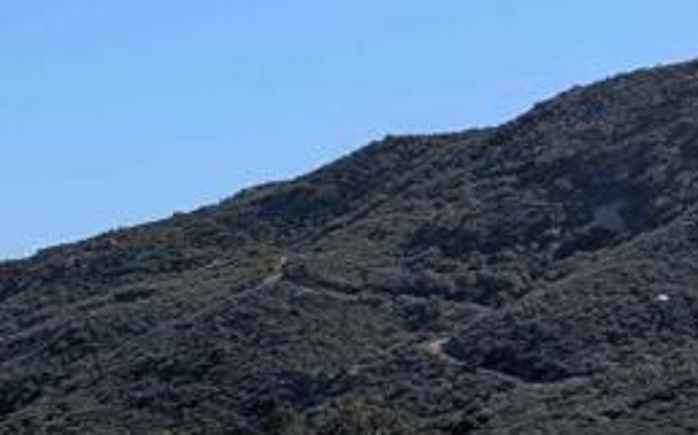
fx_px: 1920
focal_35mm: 101
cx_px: 1125
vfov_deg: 12.8
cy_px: 388
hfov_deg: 17.8
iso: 23
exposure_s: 1/1393
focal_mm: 6.9
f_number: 1.68
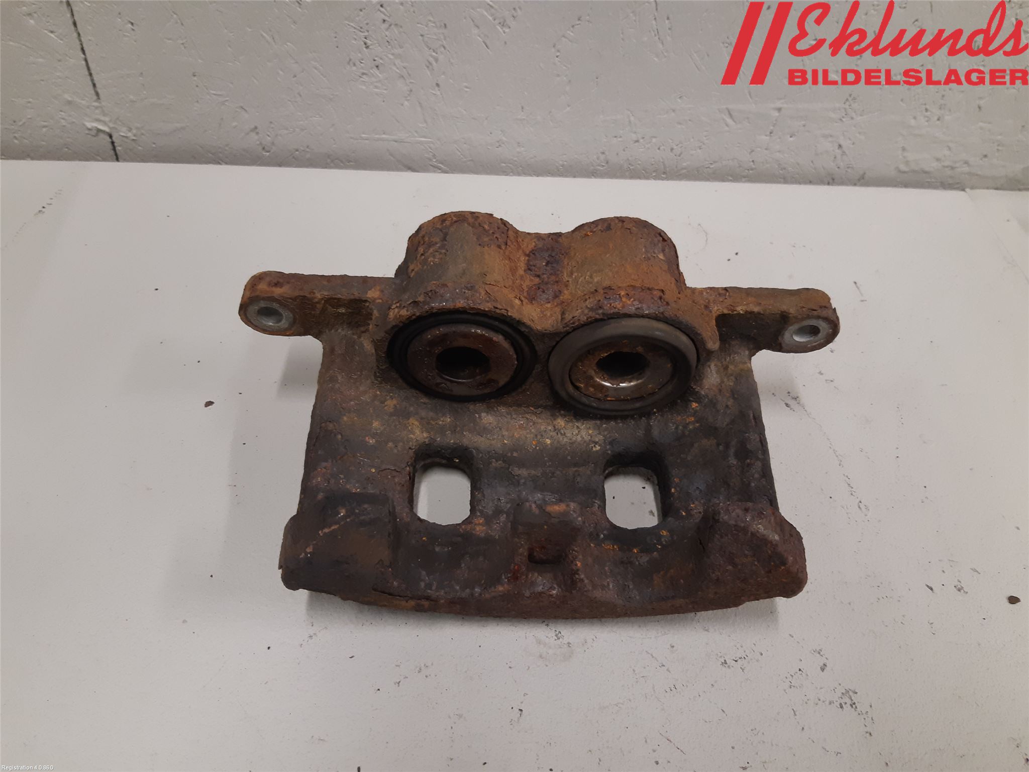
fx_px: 773
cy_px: 386
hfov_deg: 67.3
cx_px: 514
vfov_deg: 53.1
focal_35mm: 26
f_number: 1.7
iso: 160
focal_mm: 3.93
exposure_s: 1/50
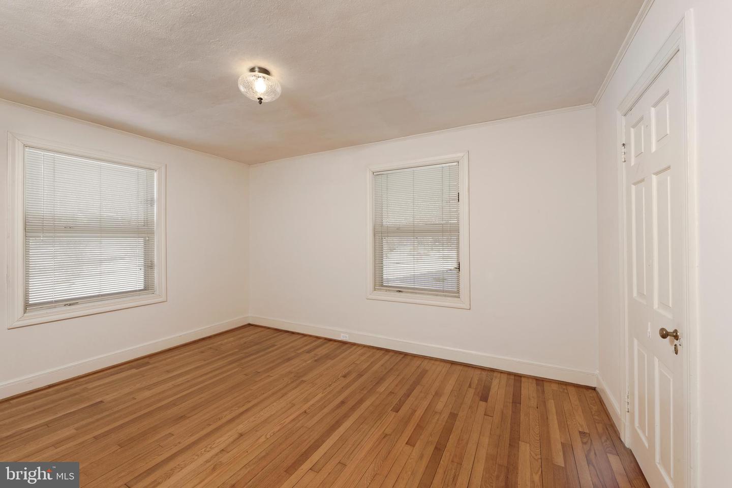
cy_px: 244
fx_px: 285
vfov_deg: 81.2
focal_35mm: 14
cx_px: 366
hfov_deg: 104.3
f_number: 14
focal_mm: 14
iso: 320
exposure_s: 1/30
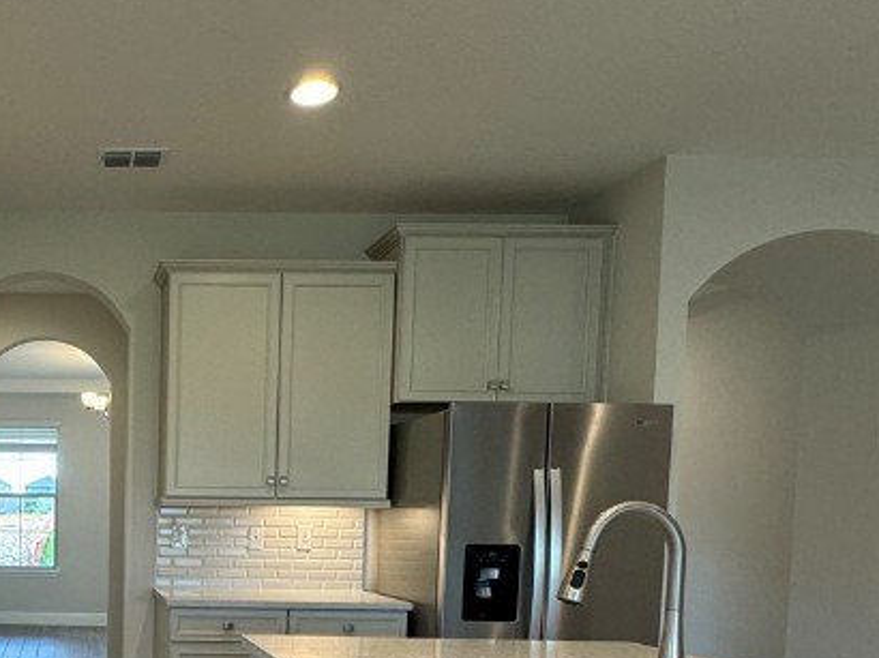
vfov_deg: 38.4
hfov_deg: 46.1
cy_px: 568
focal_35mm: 35
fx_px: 888
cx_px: 45
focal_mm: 2.22
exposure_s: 1/120
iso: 160
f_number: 2.2
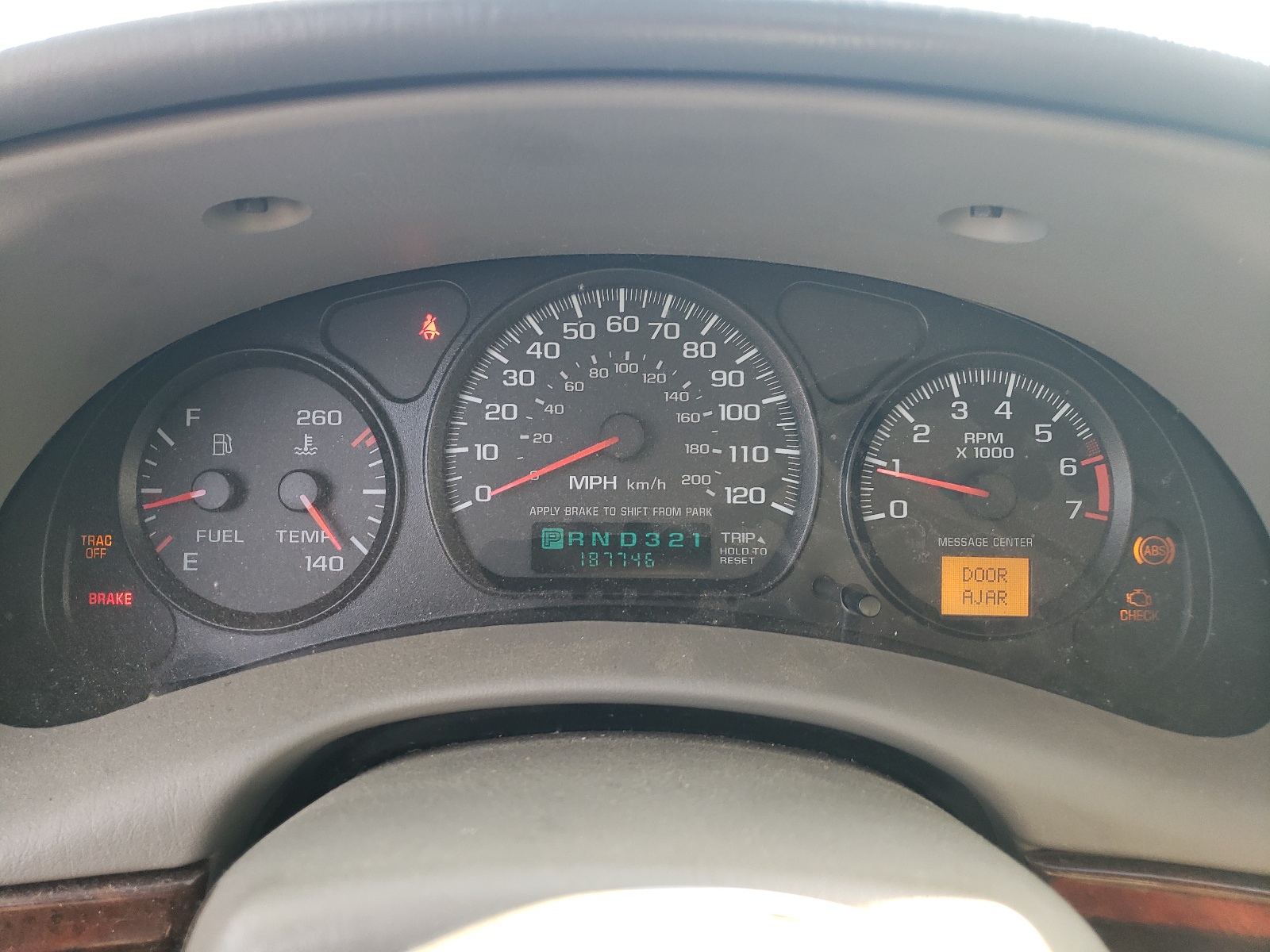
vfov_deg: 53.1
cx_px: 635
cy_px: 476
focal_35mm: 26
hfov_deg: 67.3
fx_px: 954
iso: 58
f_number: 1.5
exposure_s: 1/120
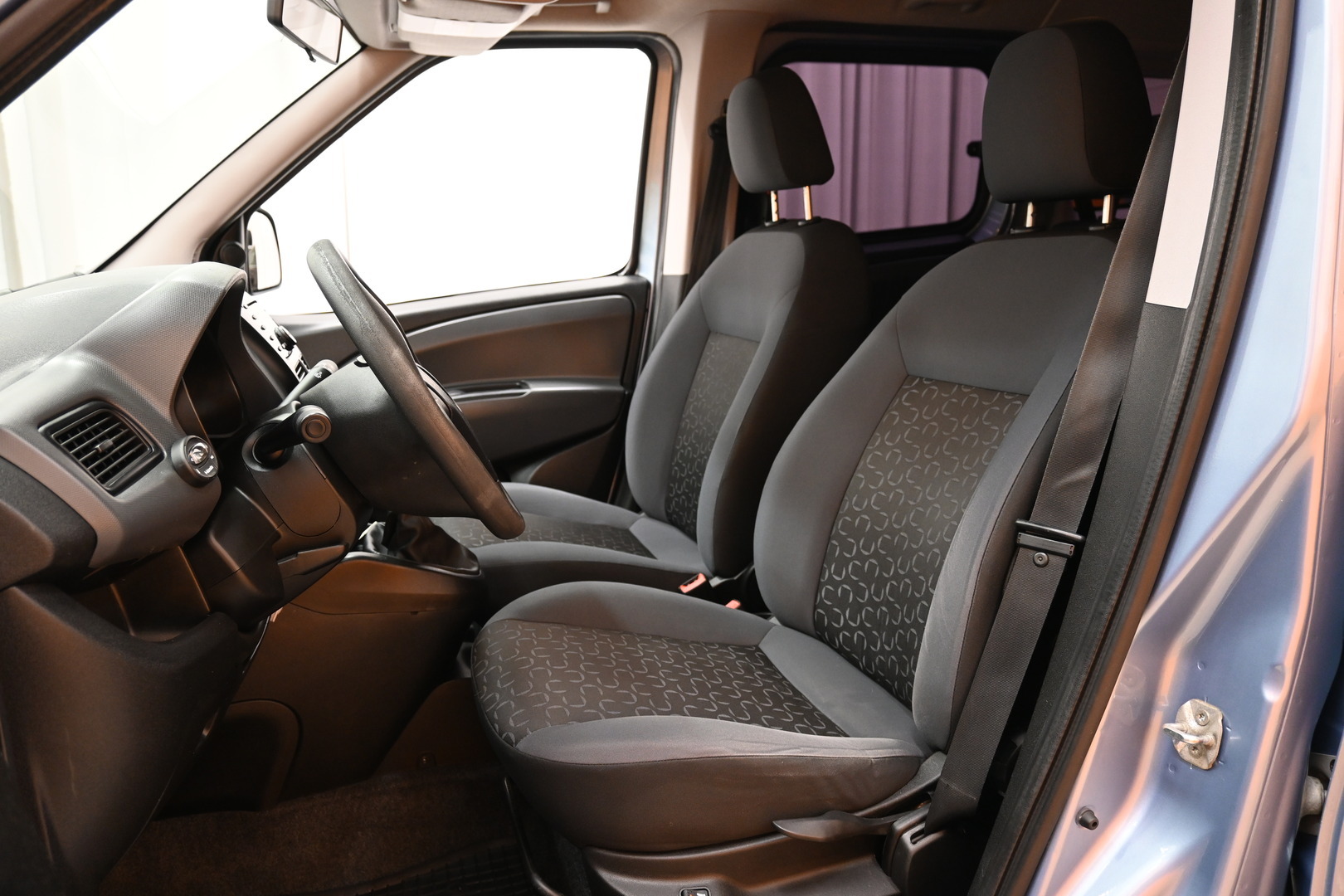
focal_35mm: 28
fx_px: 1036
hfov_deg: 65.9
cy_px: 448
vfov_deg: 46.8
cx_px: 672
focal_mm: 18.5
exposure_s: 1/30
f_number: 3.8
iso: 1250
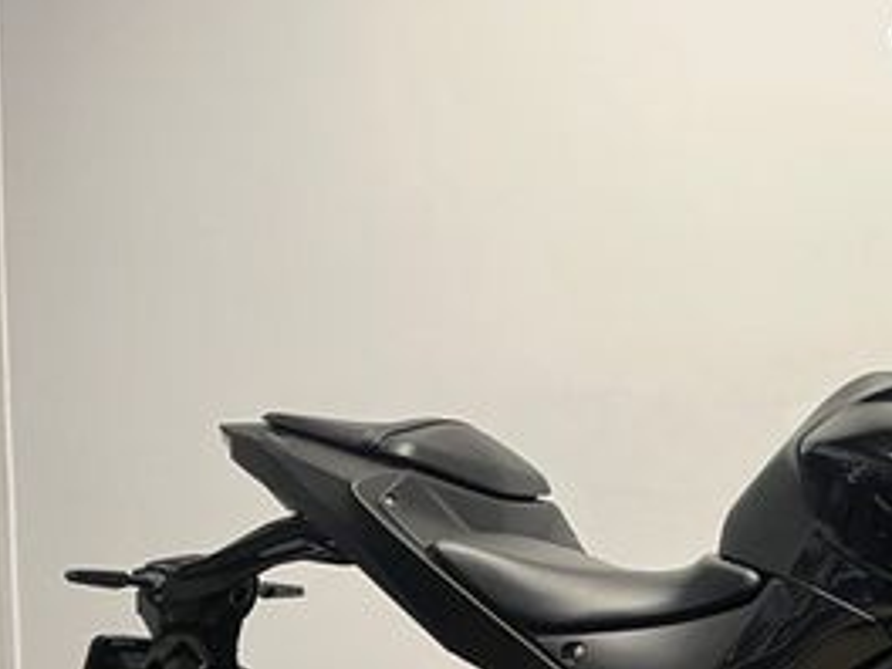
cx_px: 1010
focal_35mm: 63
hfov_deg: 27.7
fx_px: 1623
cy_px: 726
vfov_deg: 22.1
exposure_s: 1/50
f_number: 1.6
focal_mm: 5.1
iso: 100
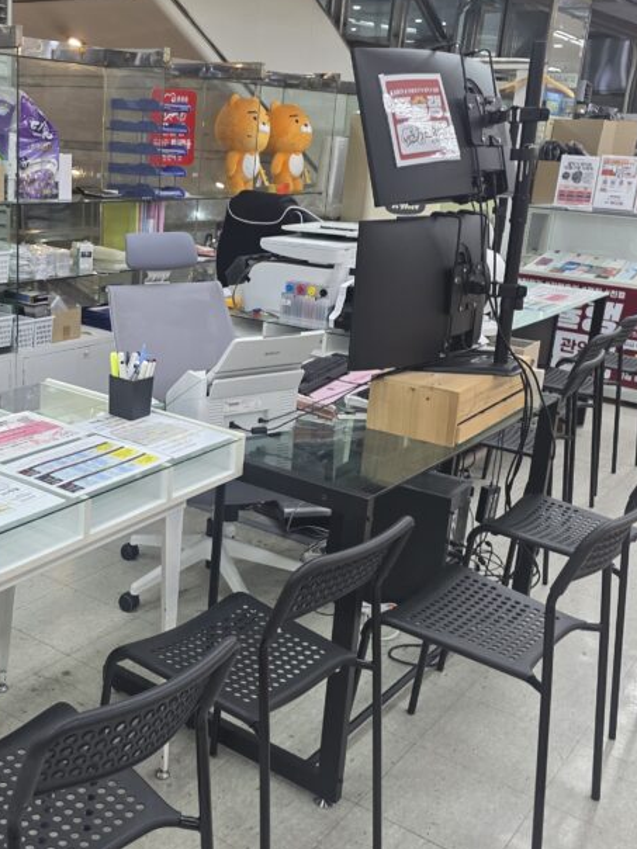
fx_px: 957
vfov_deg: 47.9
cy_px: 408
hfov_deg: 36.0
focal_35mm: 39
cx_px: 165
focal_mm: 6.3
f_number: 1.7
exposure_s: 1/120
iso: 160
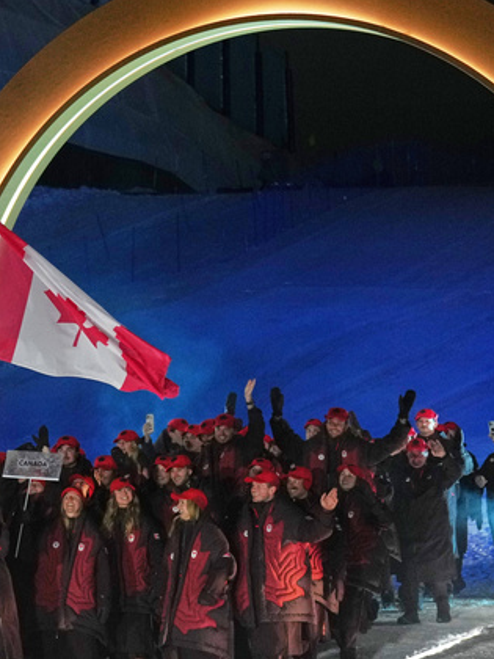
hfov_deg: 8.9
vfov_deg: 12.0
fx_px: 3121
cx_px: -154
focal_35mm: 164
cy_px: 192
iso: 2500
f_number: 2.8
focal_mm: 70
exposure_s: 1/400
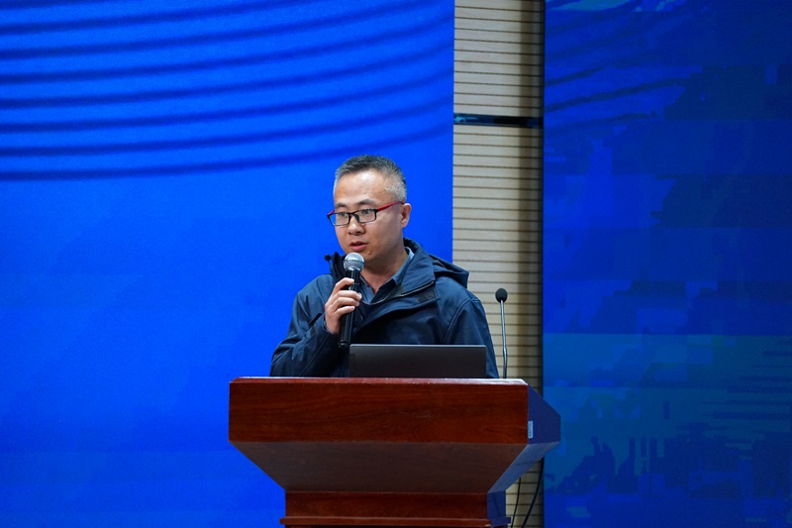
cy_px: 264
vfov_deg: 5.4
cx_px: 396
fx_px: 5608
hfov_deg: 8.1
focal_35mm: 255
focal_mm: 255
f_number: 6.3
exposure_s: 1/250
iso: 3200
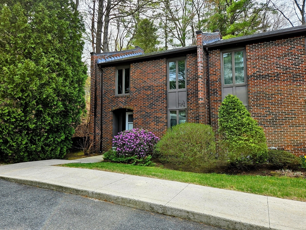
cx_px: 146
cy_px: 106
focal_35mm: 25
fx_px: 221
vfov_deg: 54.8
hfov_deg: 69.3
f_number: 1.8
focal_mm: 5.4
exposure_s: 1/553
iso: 25
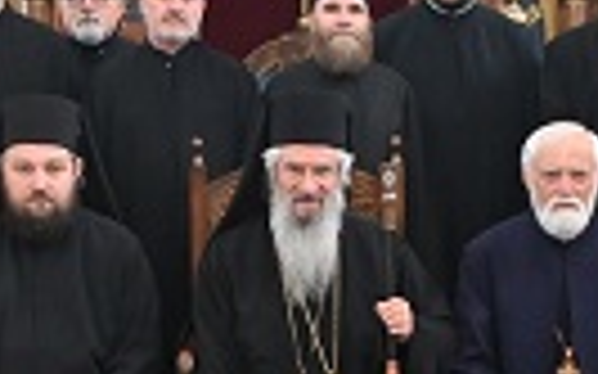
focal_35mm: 101
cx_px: 270
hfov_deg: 20.6
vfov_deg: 12.9
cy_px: 297
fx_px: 1645
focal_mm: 22
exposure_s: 1/160
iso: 4000
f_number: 5.6
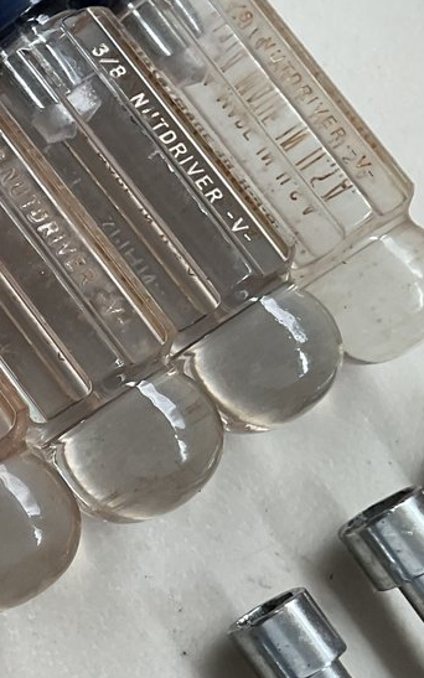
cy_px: 482
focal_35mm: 85
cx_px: -464
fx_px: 1571
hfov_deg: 13.0
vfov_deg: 24.2
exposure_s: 1/120
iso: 25
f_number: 1.8
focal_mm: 3
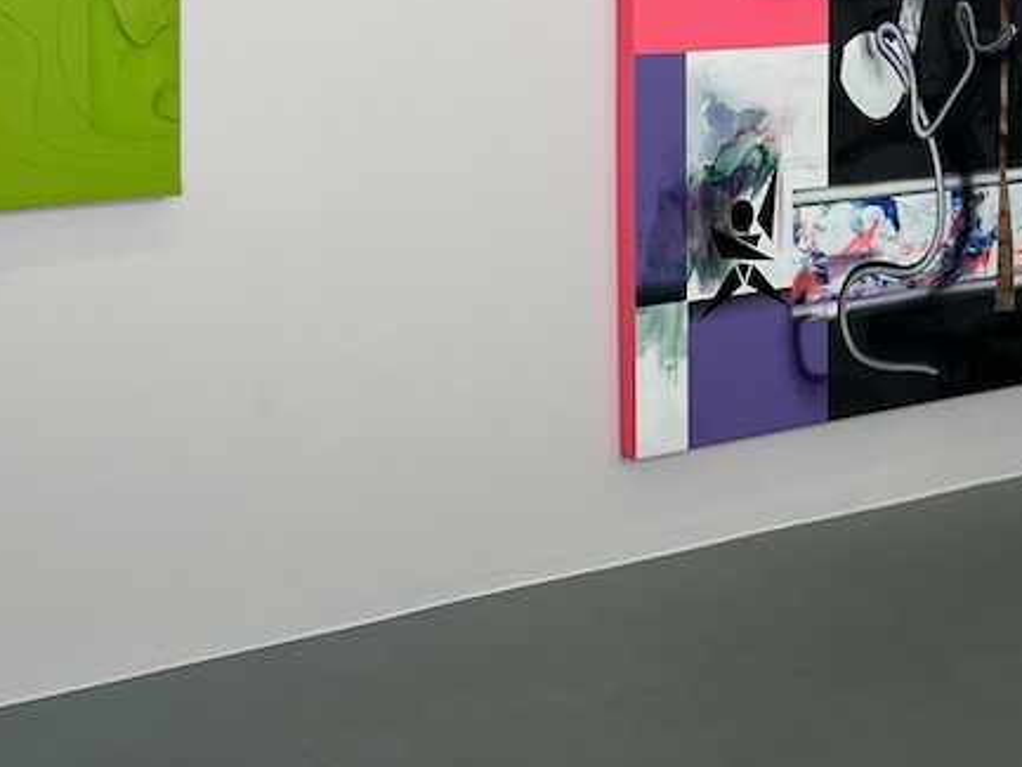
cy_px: 0
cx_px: 142
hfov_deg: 31.0
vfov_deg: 23.4
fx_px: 1772
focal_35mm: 60
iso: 50
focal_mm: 5.7
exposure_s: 1/441
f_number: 1.5
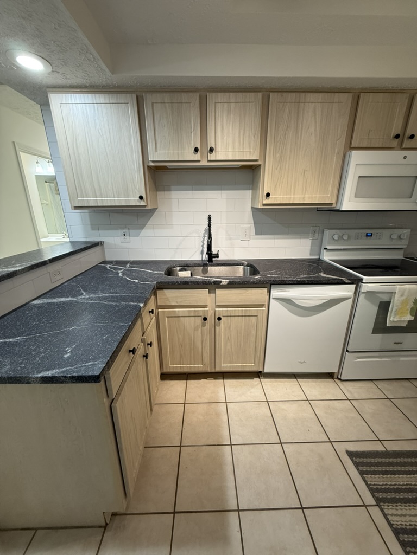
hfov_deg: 85.7
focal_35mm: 14
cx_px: 208
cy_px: 278
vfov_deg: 102.1
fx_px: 225
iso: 200
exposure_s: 1/60
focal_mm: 2.22
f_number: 2.2
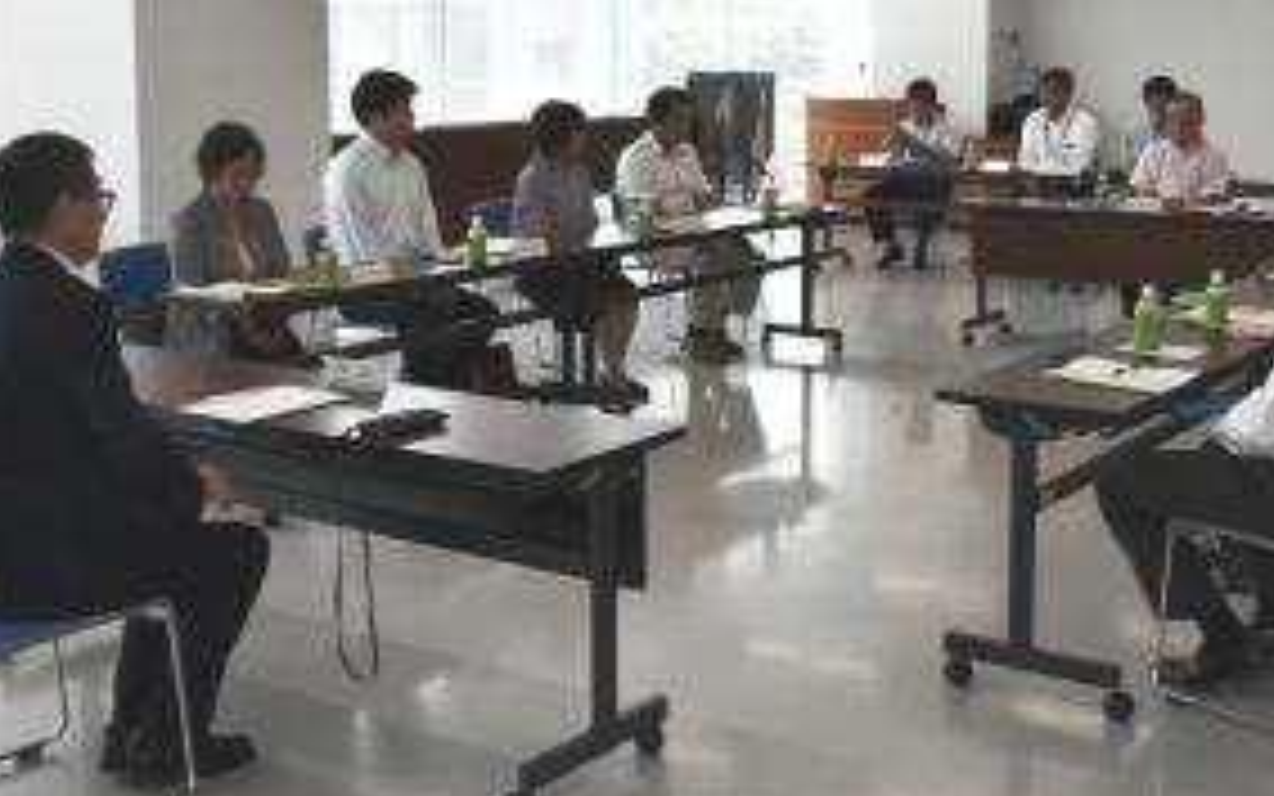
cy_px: 232
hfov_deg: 39.3
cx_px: 846
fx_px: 1764
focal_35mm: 51
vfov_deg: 25.2
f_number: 9
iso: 2000
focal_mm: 21
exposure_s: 1/250
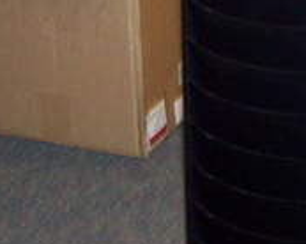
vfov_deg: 11.3
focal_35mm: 130
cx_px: 235
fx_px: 1176
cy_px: -127
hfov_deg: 14.8
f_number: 2.7
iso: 200
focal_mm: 6
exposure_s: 1/60
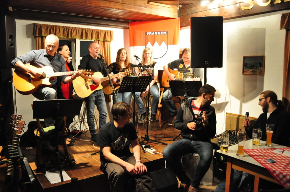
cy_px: 96
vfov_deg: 43.5
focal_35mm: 30
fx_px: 241
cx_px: 145
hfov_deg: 62.0
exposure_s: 1/25
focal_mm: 20
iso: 3200
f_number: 3.8
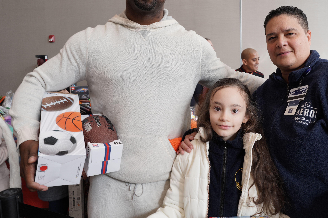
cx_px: 197
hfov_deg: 63.1
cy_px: 84
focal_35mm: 29
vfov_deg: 44.7
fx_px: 264
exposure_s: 1/30
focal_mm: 20
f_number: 6.3
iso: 200
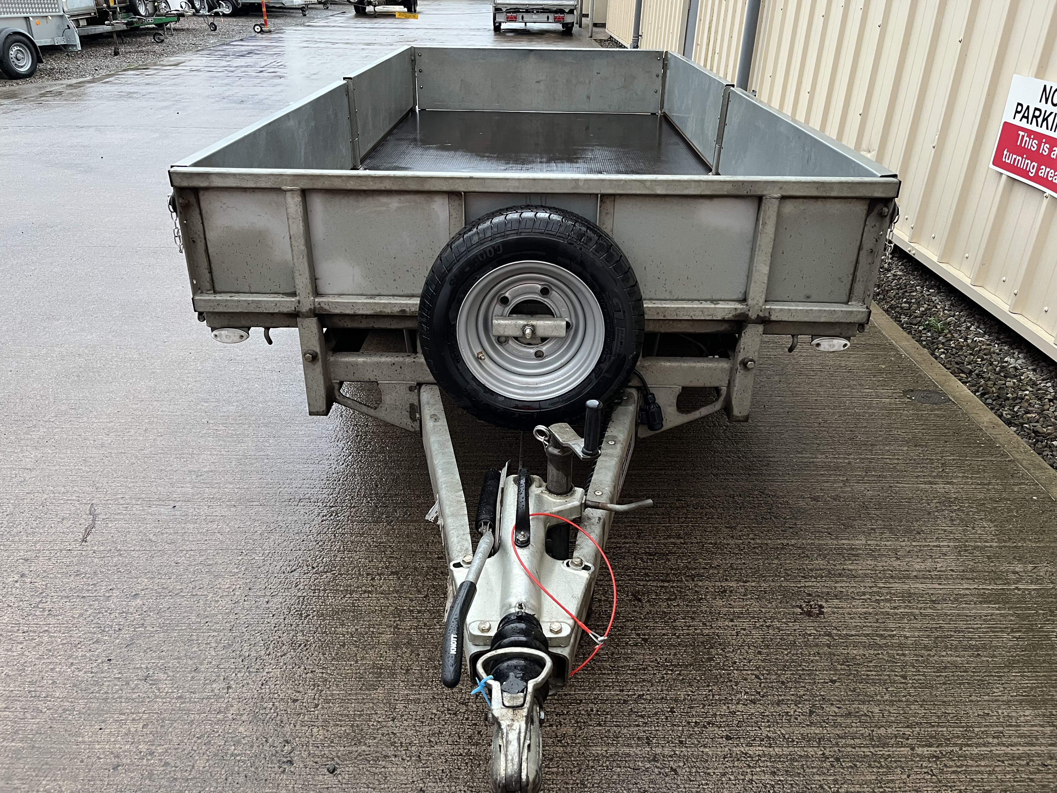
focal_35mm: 26
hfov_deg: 67.3
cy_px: 396
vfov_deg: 53.1
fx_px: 794
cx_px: 528
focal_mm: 5.1
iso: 200
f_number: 1.6
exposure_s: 1/50
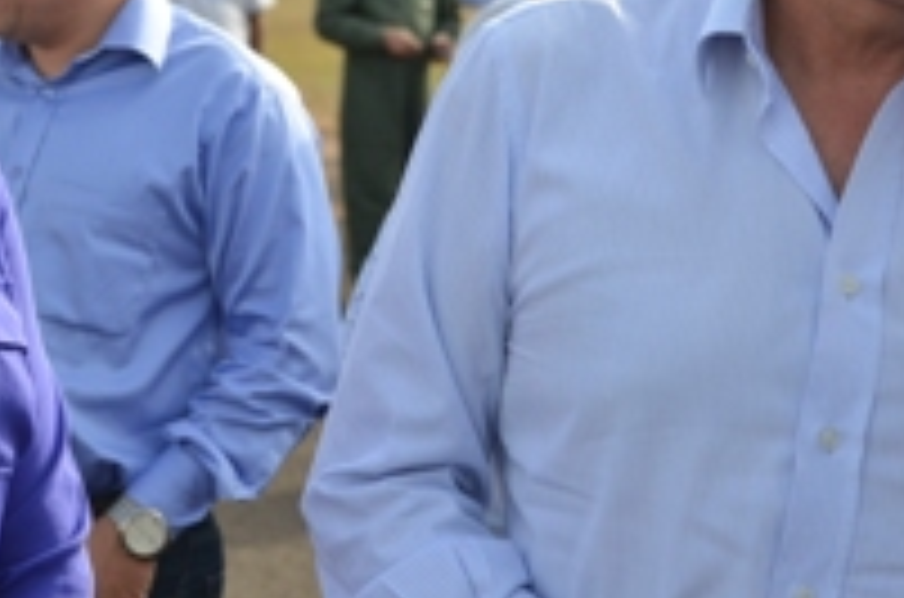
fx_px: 3883
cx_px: 306
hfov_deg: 13.3
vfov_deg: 8.8
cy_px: 70
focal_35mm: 155
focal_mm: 52
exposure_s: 1/800
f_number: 5
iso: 400
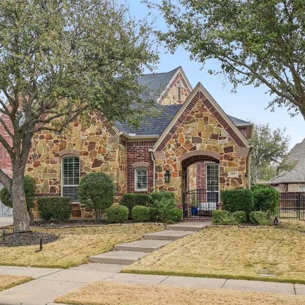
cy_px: 151
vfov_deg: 42.8
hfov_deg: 42.3
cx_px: 101
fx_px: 389
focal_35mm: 39
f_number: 8
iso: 400
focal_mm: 30
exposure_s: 1/640
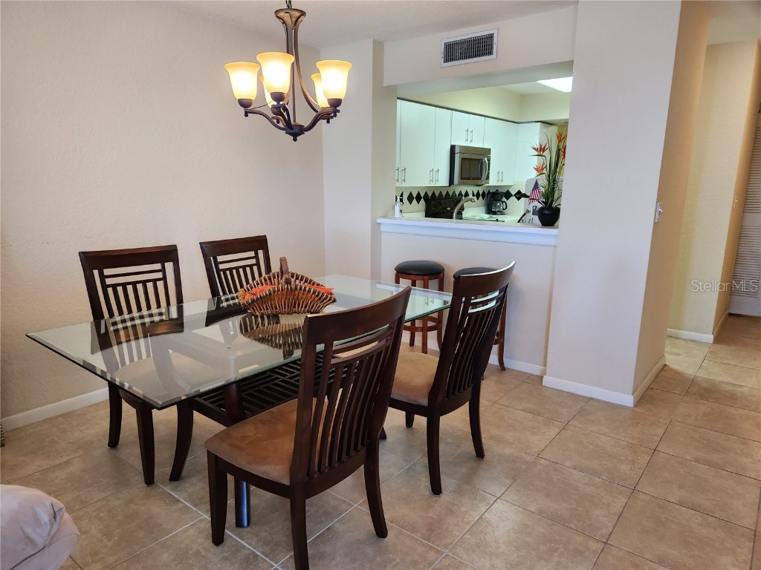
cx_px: 380
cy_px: 285
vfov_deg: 58.9
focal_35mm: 23
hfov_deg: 73.9
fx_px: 506
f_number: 1.8
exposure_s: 1/120
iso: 160
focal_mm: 5.4
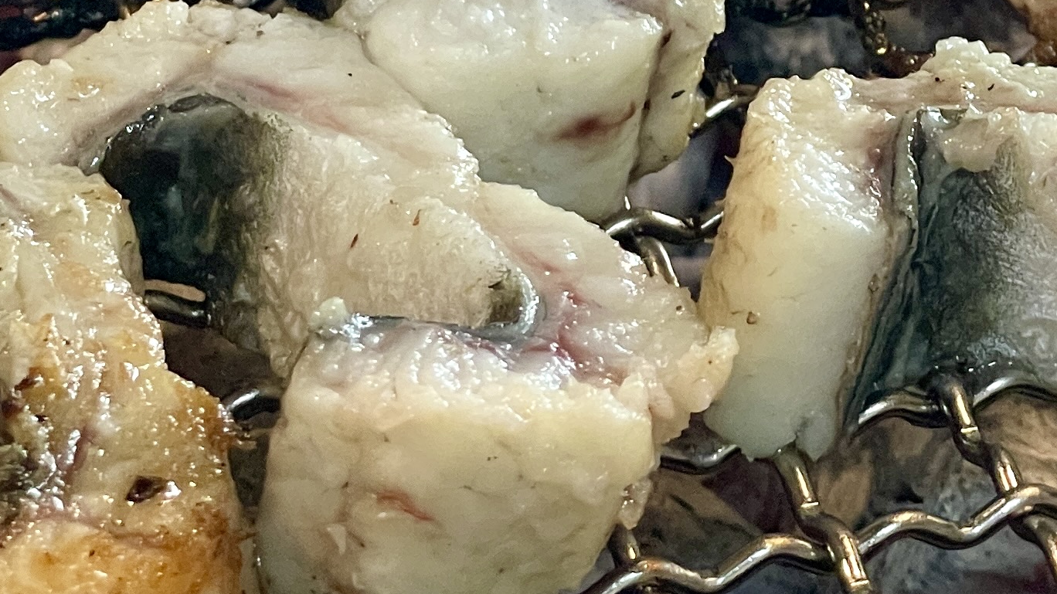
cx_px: 872
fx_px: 4680
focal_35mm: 167
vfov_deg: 7.2
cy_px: -100
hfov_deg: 12.8
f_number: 2
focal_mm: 6
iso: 250
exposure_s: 1/60
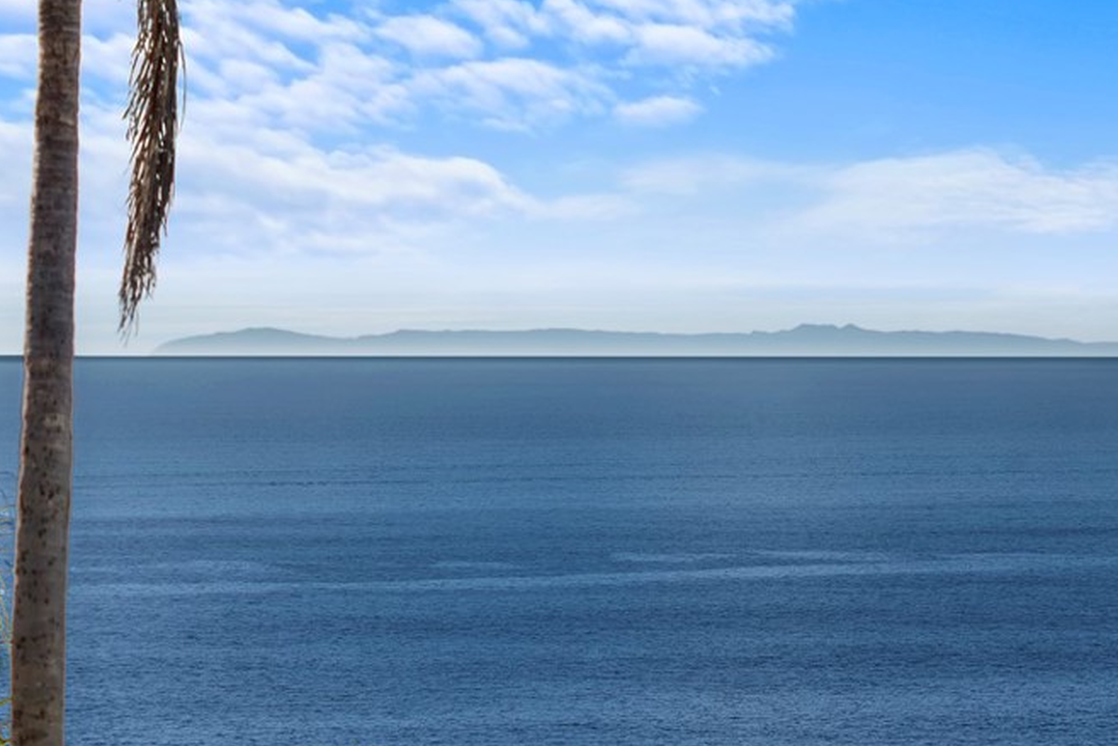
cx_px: 807
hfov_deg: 18.7
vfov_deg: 12.6
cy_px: 368
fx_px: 3386
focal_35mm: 109
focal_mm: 70
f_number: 7.1
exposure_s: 1/1000
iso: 160
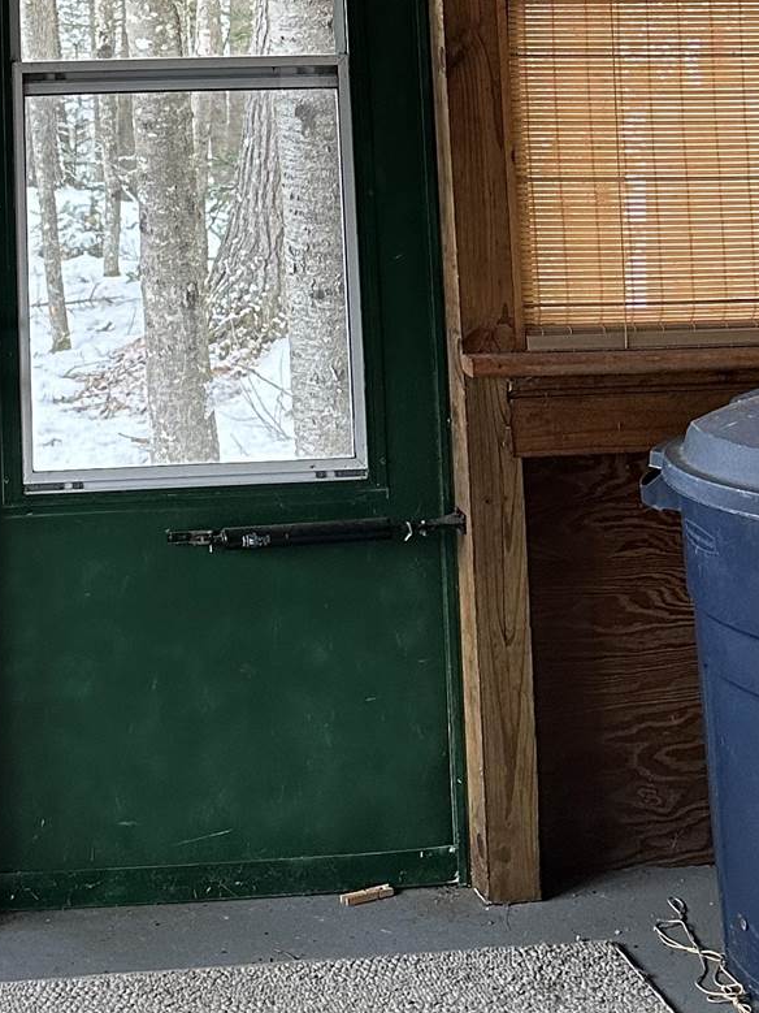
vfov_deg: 24.1
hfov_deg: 19.9
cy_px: -296
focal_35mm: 71
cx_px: -40
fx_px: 2076
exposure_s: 1/70
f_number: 1.78
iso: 250
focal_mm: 6.86
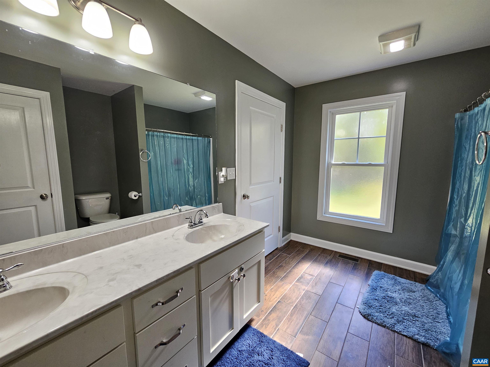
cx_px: 245
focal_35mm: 13
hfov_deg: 106.2
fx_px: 184
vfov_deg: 89.9
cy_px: 184
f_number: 2.2
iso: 160
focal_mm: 2.2
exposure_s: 1/60
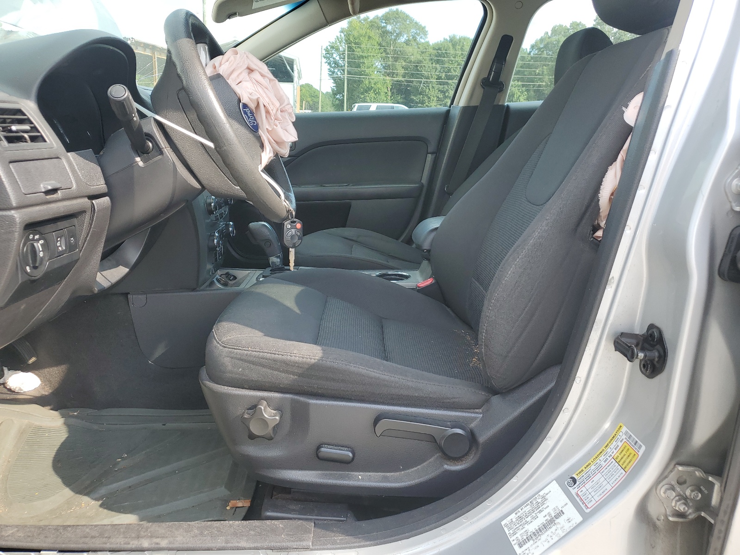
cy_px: 278
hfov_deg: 67.3
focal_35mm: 26
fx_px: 556
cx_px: 370
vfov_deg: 53.1
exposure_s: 1/556
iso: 50
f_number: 1.5
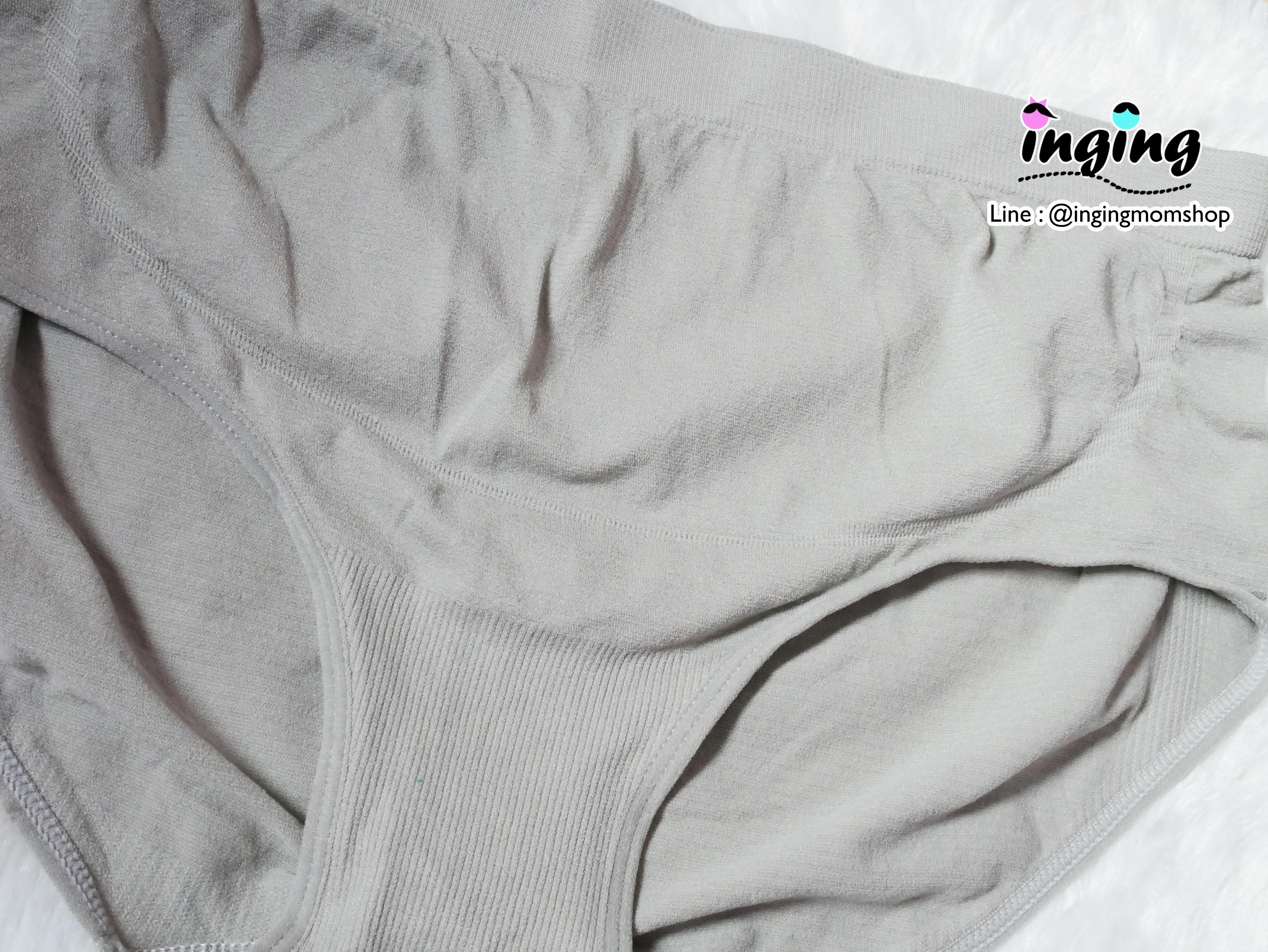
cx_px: 634
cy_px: 476
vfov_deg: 29.1
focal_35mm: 50
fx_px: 1832
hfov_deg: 38.2
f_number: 10
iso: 3200
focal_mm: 25
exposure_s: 1/60
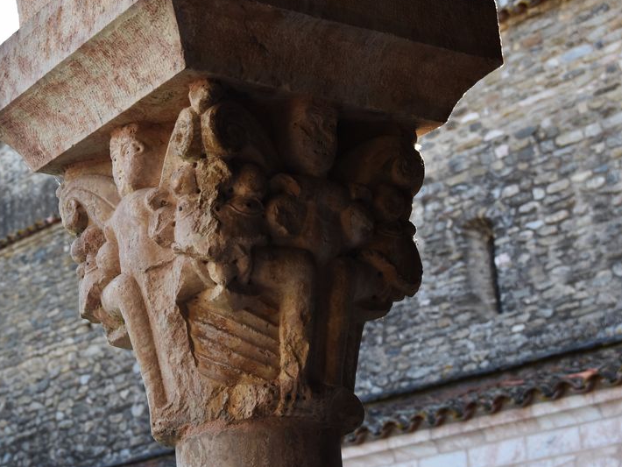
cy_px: 223
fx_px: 1456
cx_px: 254
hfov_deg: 24.1
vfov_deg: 18.2
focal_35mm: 81
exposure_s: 1/200
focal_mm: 38
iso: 400
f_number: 7.1
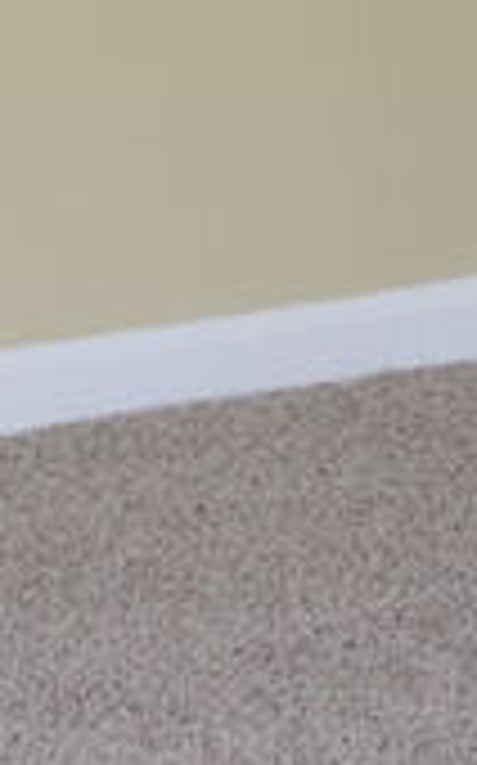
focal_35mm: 231
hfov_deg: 5.6
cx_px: -126
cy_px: -1035
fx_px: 4813
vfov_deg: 8.4
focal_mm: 20
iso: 450
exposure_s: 1/60
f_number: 4
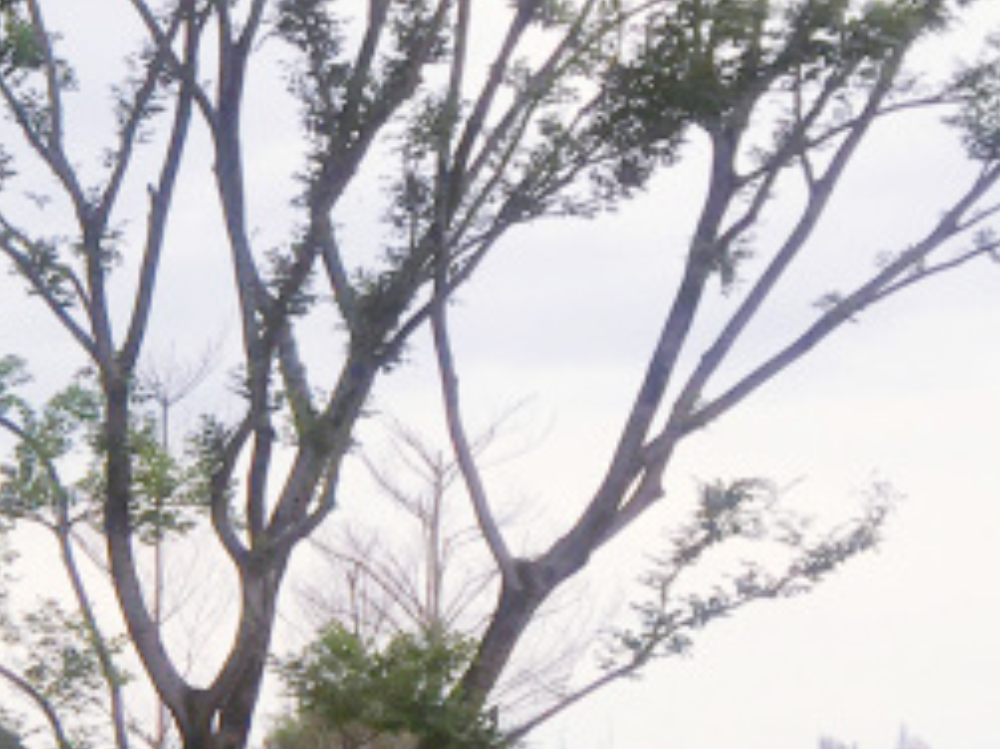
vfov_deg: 11.8
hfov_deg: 13.9
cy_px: 697
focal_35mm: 125
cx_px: -861
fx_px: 3609
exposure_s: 1/330
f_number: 2.2
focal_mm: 4.15
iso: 25
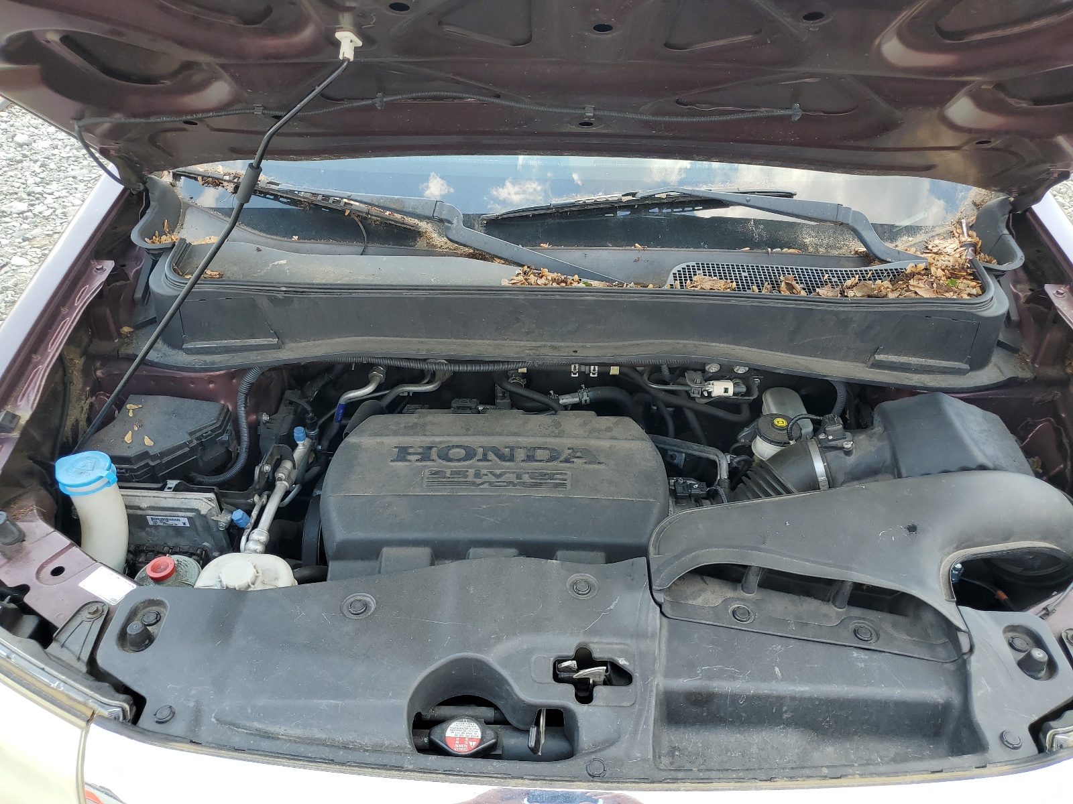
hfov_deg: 67.3
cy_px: 402
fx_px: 806
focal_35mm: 26
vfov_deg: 53.1
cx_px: 536
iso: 50
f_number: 1.5
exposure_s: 1/385
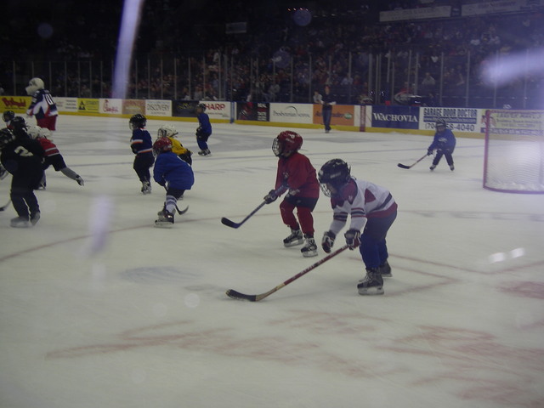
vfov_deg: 26.6
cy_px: 204
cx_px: 272
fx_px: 864
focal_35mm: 55
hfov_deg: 34.9
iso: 80
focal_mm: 9.2
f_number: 3.6
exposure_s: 1/125
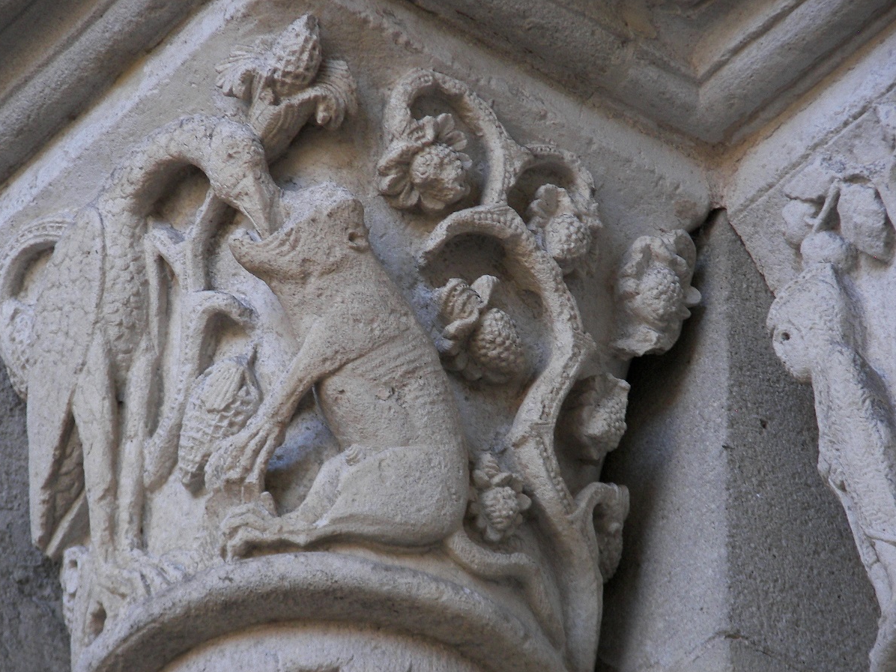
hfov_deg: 7.0
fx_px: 7377
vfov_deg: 5.2
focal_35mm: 285
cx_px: 427
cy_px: 312
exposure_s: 1/60
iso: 100
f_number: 3.6
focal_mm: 43.7
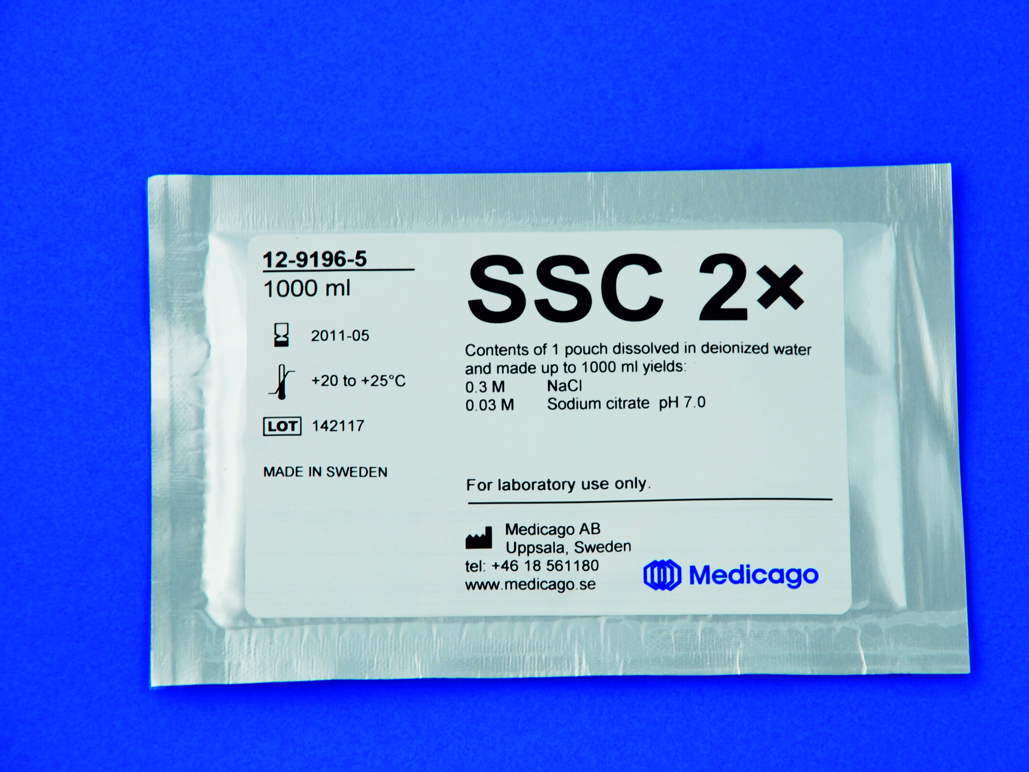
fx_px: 6973
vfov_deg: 6.3
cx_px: 572
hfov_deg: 8.4
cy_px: 370
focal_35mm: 235
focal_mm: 135
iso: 100
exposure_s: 1/6
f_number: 8
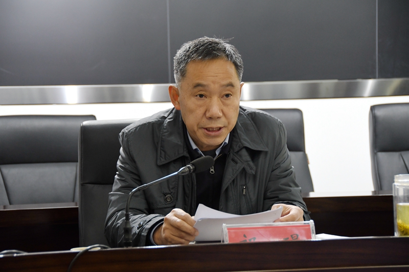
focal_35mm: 120
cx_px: 204
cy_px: 136
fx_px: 1363
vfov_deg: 11.4
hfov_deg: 17.1
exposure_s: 1/200
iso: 1250
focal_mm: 80
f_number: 5
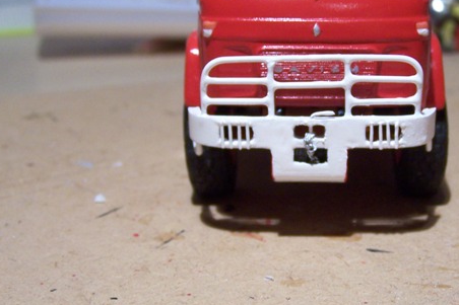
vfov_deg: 19.4
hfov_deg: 28.6
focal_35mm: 70
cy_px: 127
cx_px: 317
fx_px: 892
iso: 100
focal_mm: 6.3
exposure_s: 1/30
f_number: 2.8
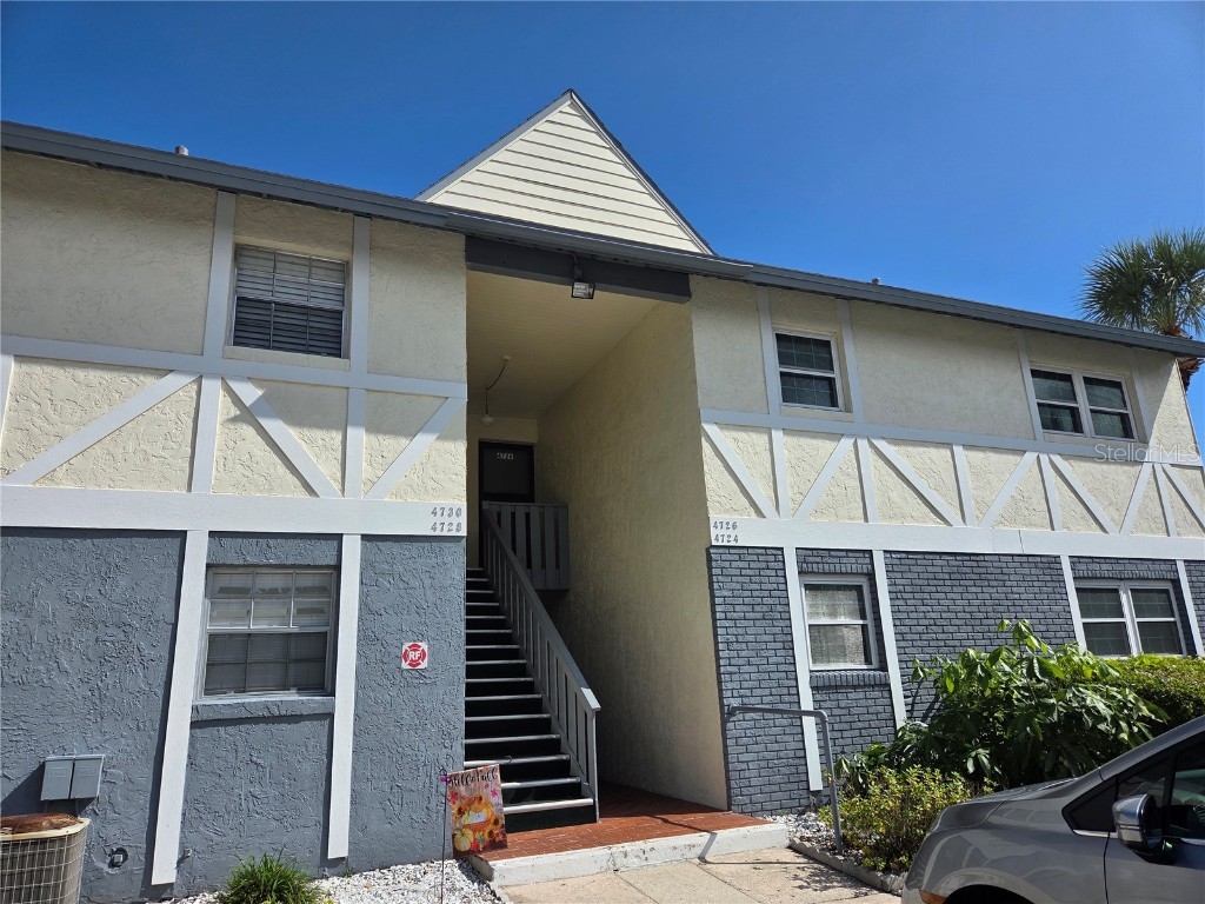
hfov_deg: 73.9
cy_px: 452
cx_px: 602
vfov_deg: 58.9
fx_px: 801
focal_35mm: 23
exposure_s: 1/6034
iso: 80
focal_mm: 5.4
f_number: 1.8
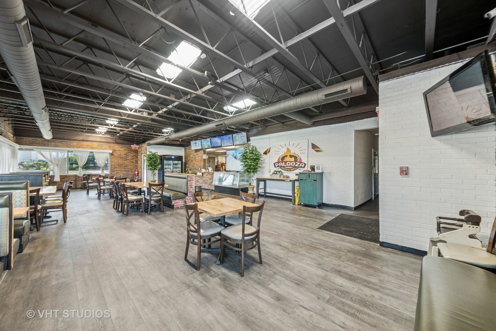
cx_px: 248
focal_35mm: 13
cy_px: 166
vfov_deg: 85.4
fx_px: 179
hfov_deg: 108.3
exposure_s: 1/8
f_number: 10
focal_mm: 13
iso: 100
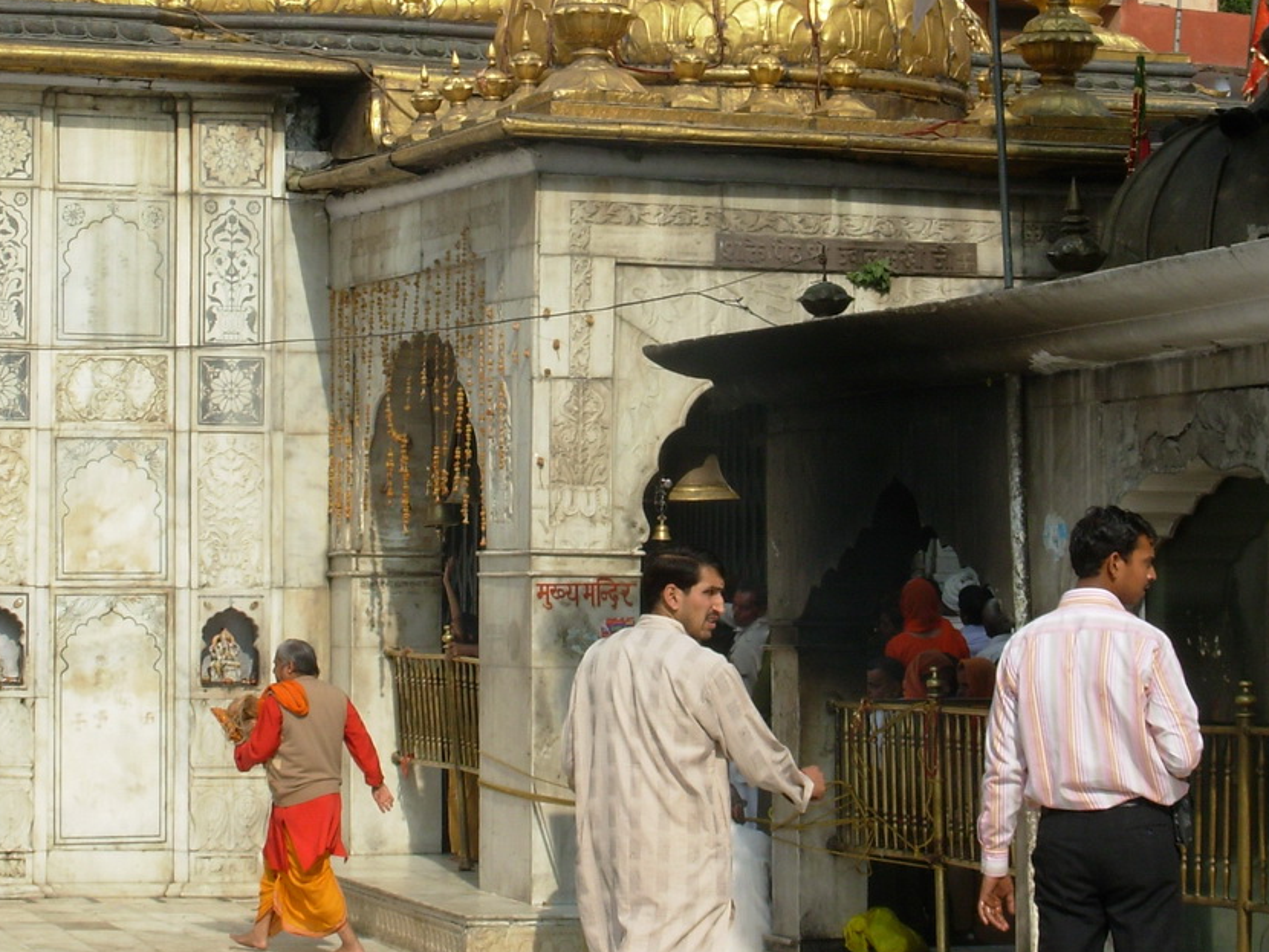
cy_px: 255
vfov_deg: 12.1
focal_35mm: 122
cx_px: 696
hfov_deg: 16.1
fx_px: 4474
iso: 50
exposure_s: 1/362
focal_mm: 12.5
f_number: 6.1
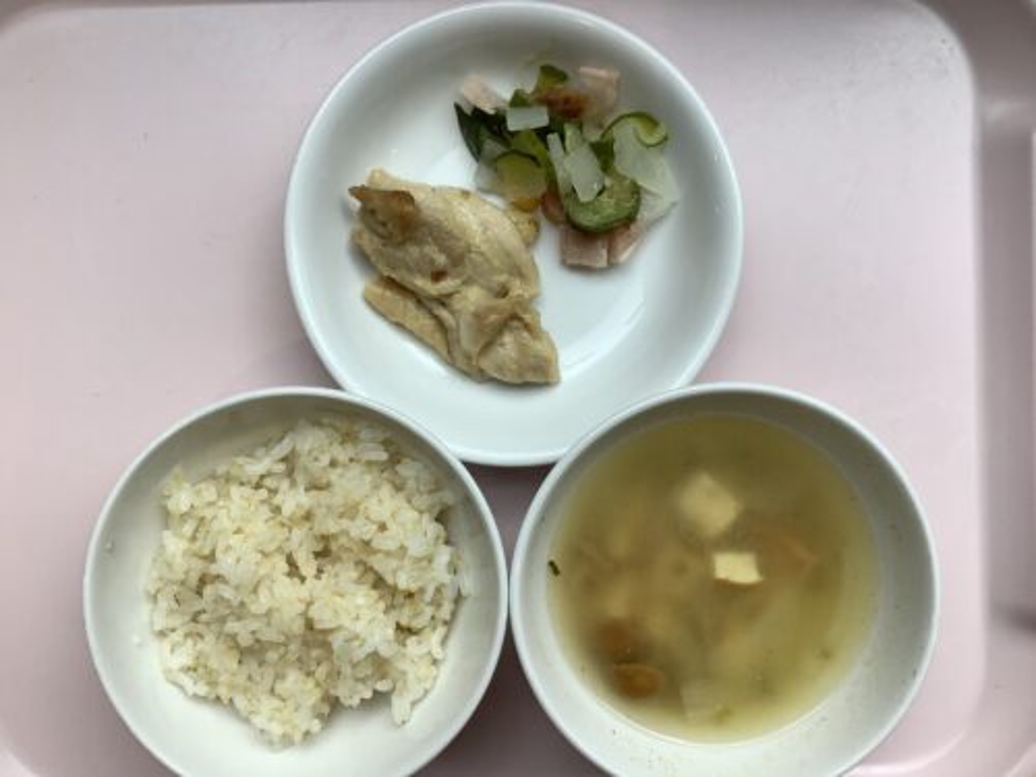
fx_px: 928
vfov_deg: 45.4
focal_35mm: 31
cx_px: 518
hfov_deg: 58.4
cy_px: 388
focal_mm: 3.3
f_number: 2.4
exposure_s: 1/120
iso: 64
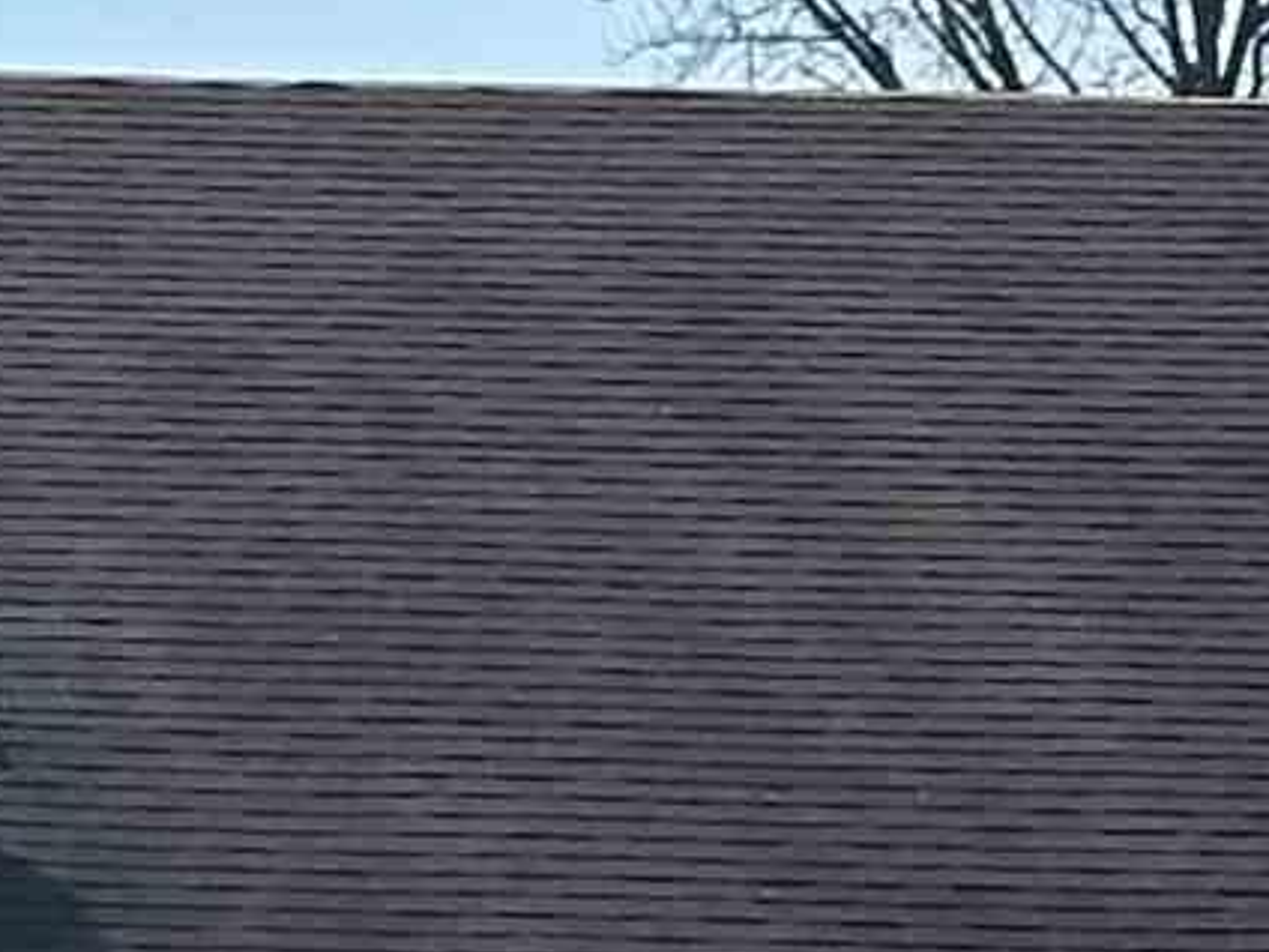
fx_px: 12757
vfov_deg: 4.2
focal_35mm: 348
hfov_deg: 5.5
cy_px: 2218
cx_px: -1601
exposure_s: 1/3731
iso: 64
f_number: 1.78
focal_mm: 6.86
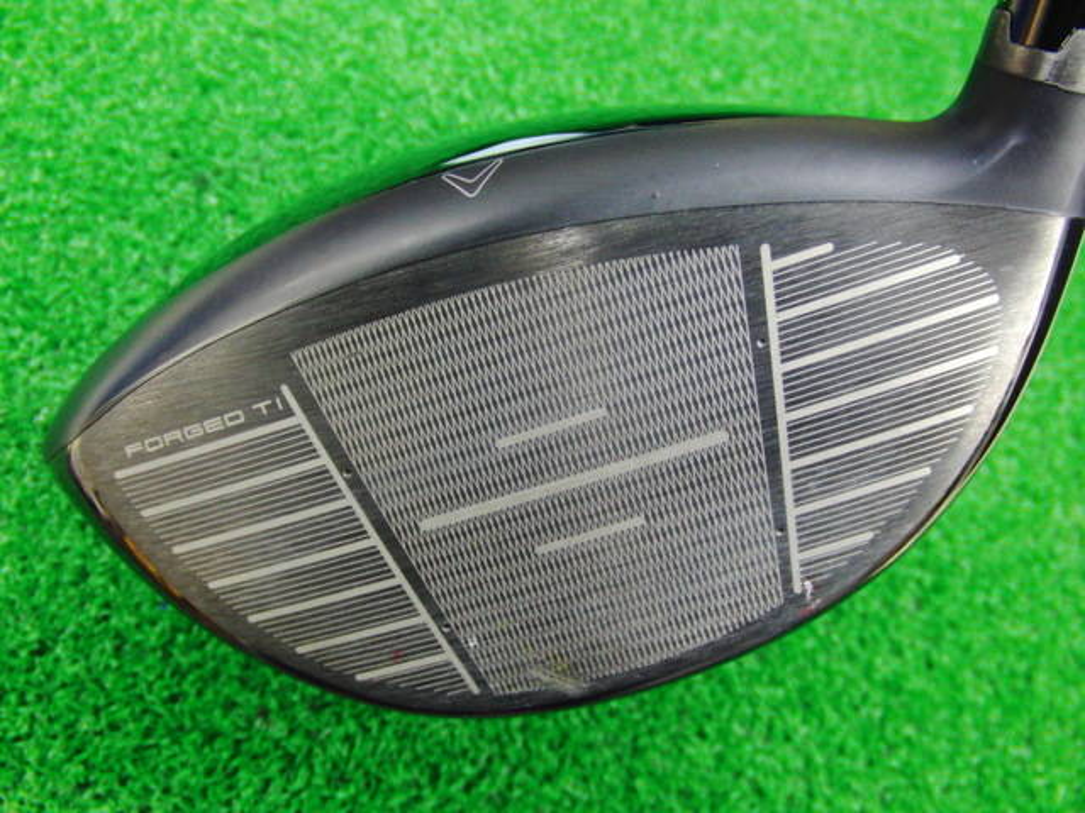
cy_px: 406
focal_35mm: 37
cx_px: 542
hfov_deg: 50.1
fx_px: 1160
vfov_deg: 38.7
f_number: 3.6
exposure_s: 1/15
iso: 400
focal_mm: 6.42
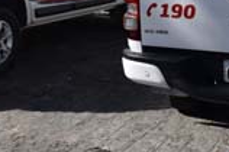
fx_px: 604
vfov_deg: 13.5
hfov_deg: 21.2
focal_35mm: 95
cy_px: -80
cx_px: 43
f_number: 11
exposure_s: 1/500
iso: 400
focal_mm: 20
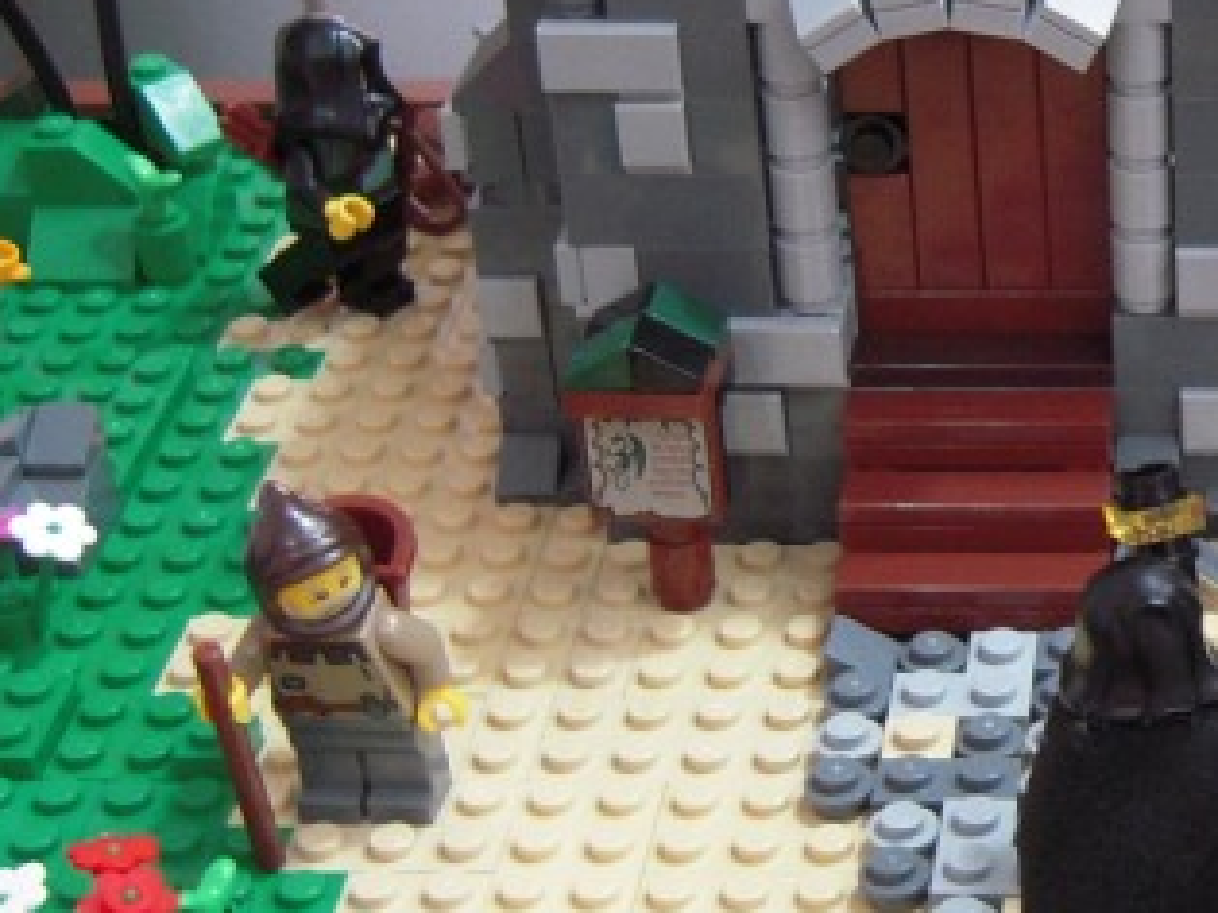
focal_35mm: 91
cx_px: 1438
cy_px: 422
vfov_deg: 16.2
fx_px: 3201
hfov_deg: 20.3
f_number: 2.7
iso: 200
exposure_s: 1/13
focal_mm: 5
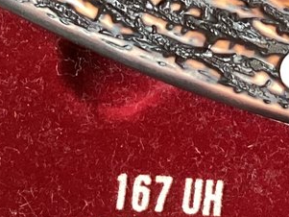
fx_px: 1303
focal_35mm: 156
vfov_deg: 9.5
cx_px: 651
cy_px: 129
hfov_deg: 11.0
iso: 250
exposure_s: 1/50
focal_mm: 3.3
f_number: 2.4
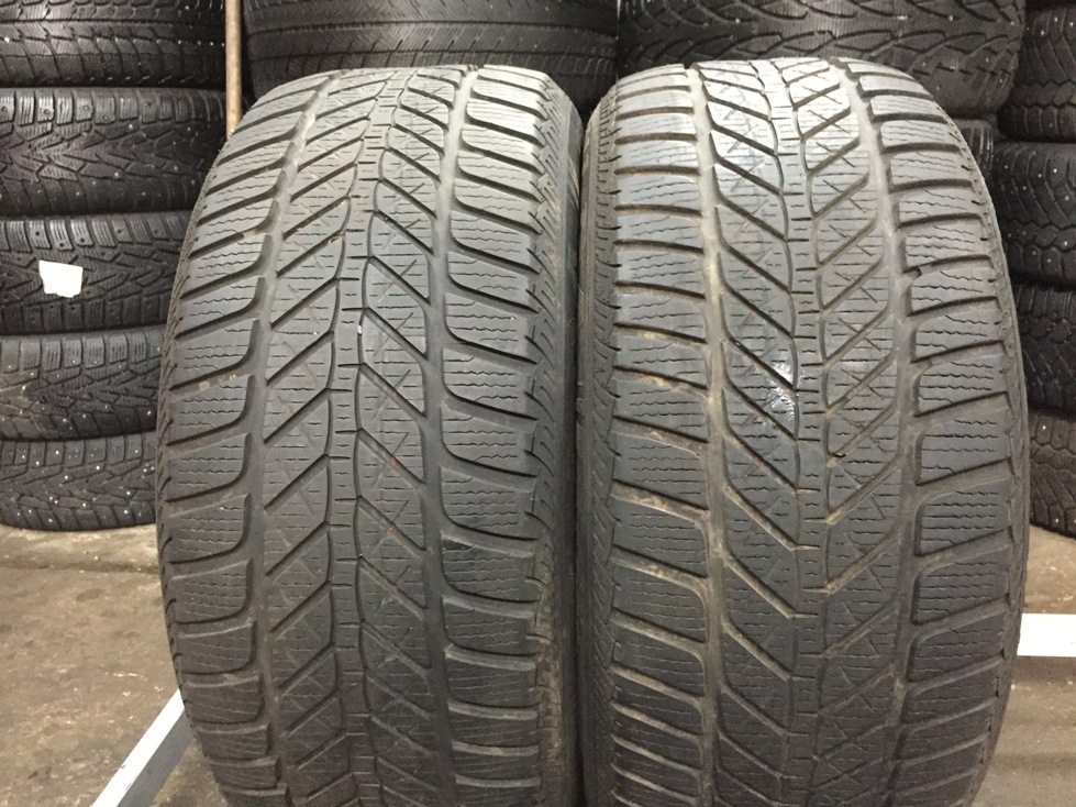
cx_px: 538
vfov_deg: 48.2
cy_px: 404
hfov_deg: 61.7
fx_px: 901
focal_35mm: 29
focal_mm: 4.15
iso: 320
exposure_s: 1/17
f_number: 2.2
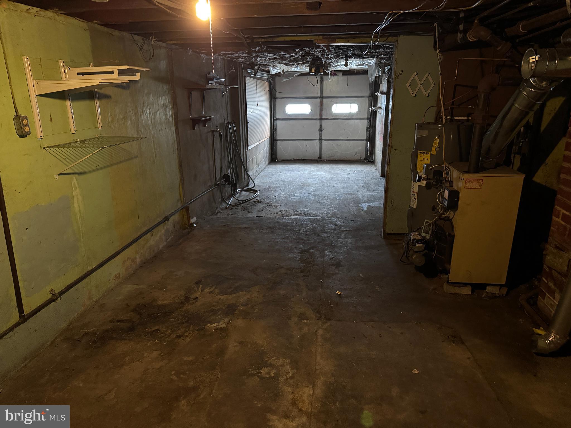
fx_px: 396
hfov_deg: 71.6
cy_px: 214
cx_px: 286
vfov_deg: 56.8
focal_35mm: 24
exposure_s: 1/30
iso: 1600
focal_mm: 6.76
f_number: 1.78
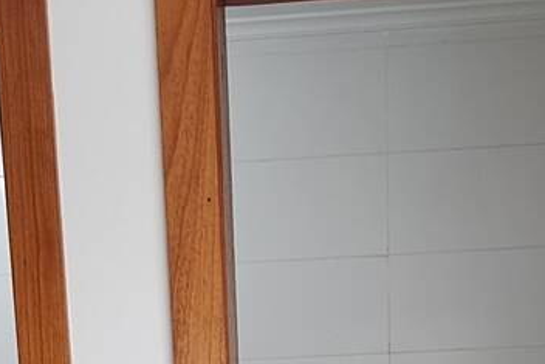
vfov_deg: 16.3
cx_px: 252
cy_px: 683
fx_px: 1030
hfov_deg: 29.6
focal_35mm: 68
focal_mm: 1.64
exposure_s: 1/40
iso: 50
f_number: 2.2
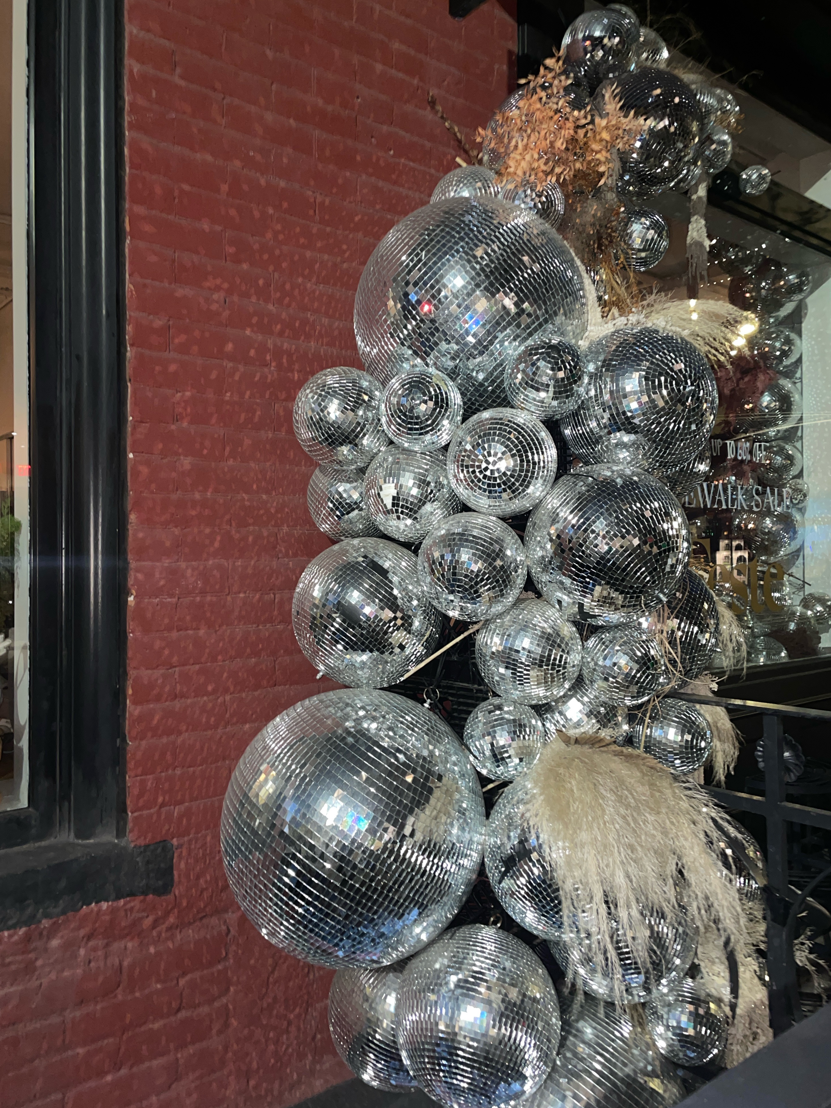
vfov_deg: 65.3
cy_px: 556
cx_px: 407
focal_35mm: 27
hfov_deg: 51.3
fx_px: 864
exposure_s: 1/4
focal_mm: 4.2
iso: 80
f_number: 1.6
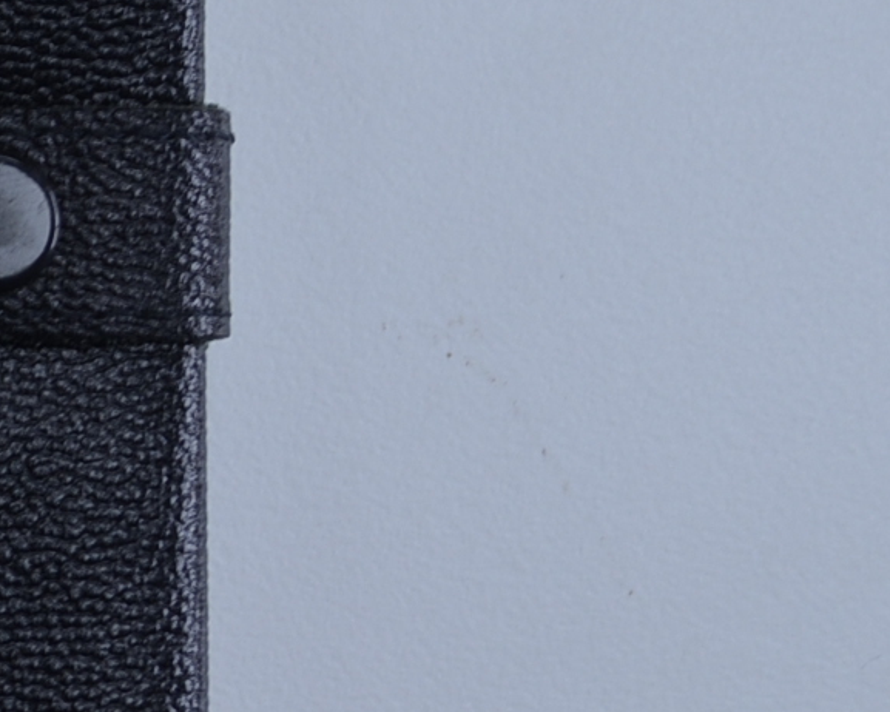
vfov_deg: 8.0
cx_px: -552
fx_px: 5059
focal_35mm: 192
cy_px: 188
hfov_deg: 9.7
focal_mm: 32
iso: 180
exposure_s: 1/60
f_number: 5.6
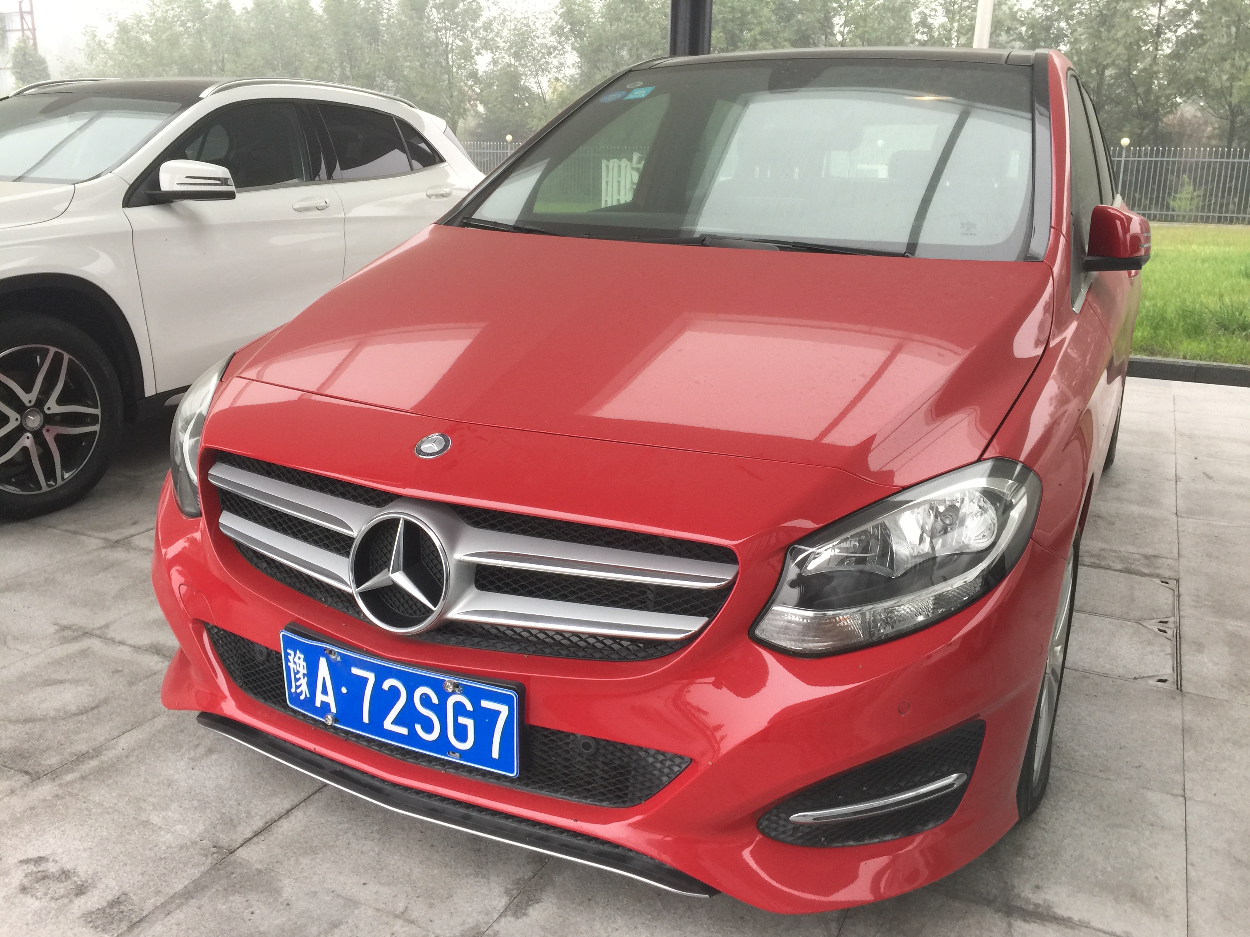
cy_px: 468
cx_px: 625
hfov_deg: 61.7
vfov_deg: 48.2
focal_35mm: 29
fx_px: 1047
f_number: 2.2
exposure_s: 1/33
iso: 40
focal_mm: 4.15
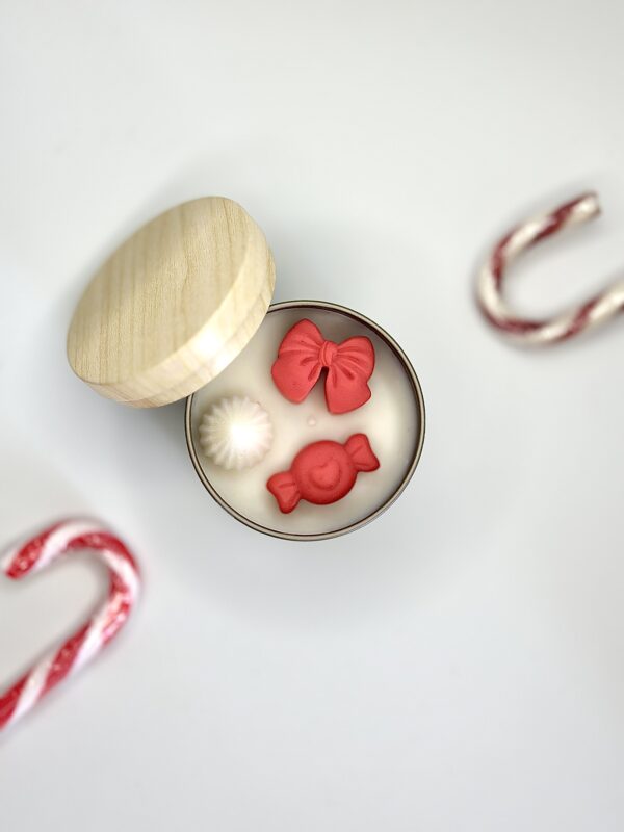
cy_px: 416
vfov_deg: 39.7
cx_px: 312
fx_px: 1154
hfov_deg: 30.3
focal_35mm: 48
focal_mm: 6.86
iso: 64
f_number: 1.78
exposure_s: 1/171
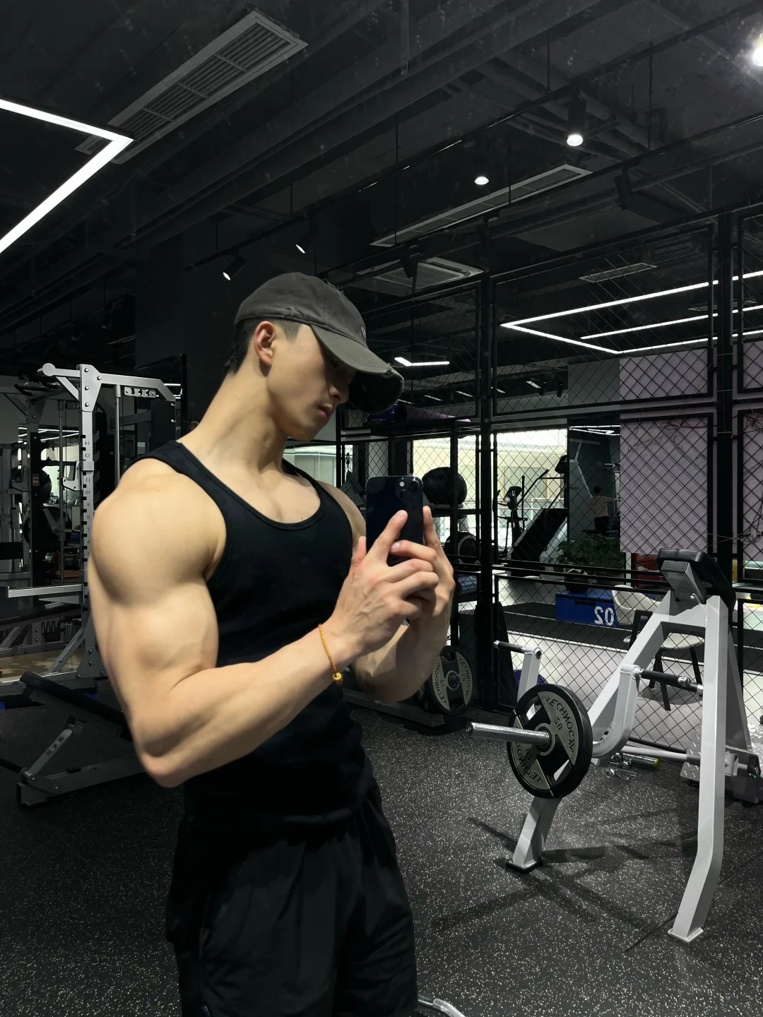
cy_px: 508
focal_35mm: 26
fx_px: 764
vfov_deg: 67.3
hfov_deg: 53.1
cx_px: 382
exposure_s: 1/100
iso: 50
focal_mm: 5.1
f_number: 1.6
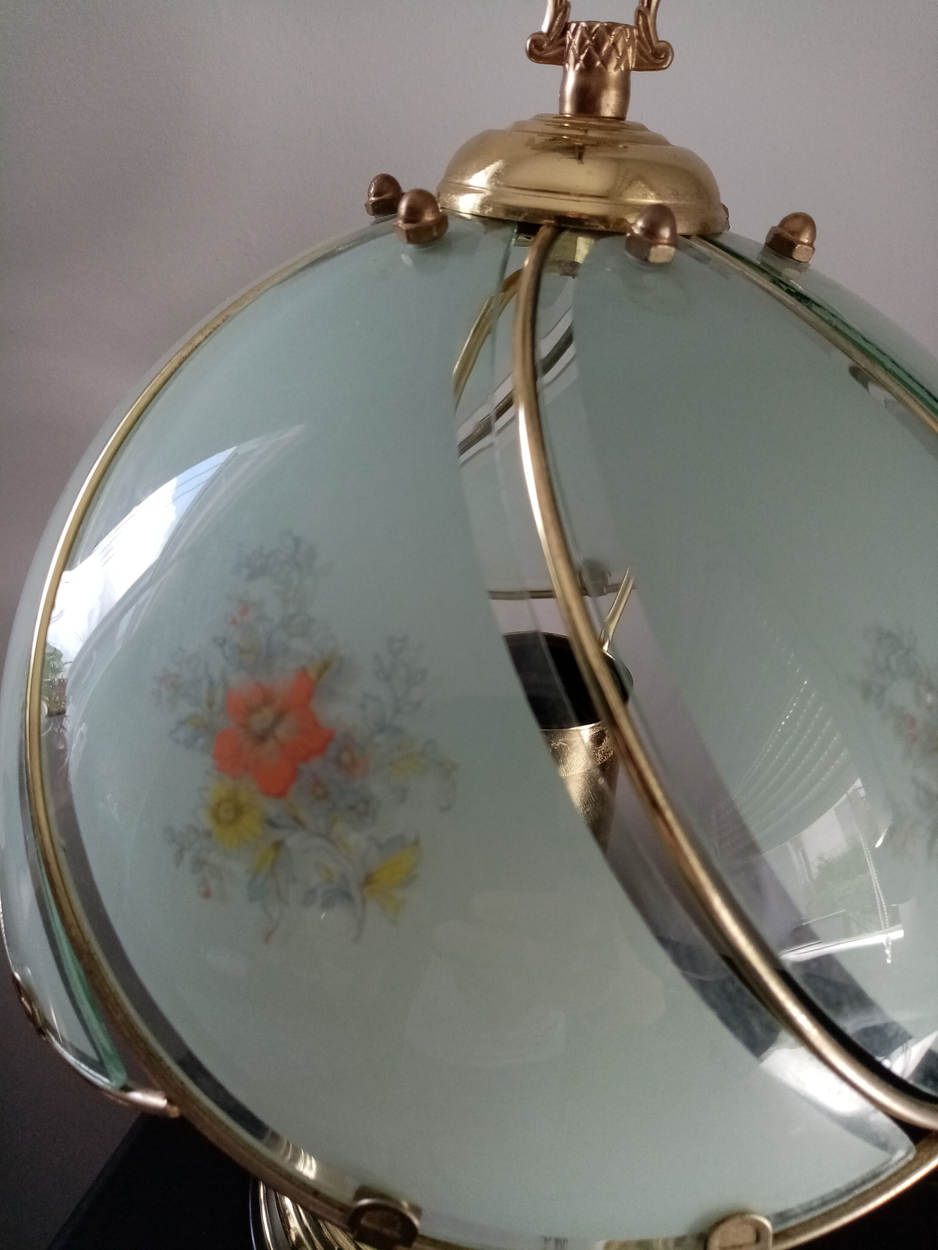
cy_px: 625
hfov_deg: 53.1
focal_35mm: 26
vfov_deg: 67.3
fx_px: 939
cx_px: 469
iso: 132
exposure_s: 1/33.3
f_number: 1.8
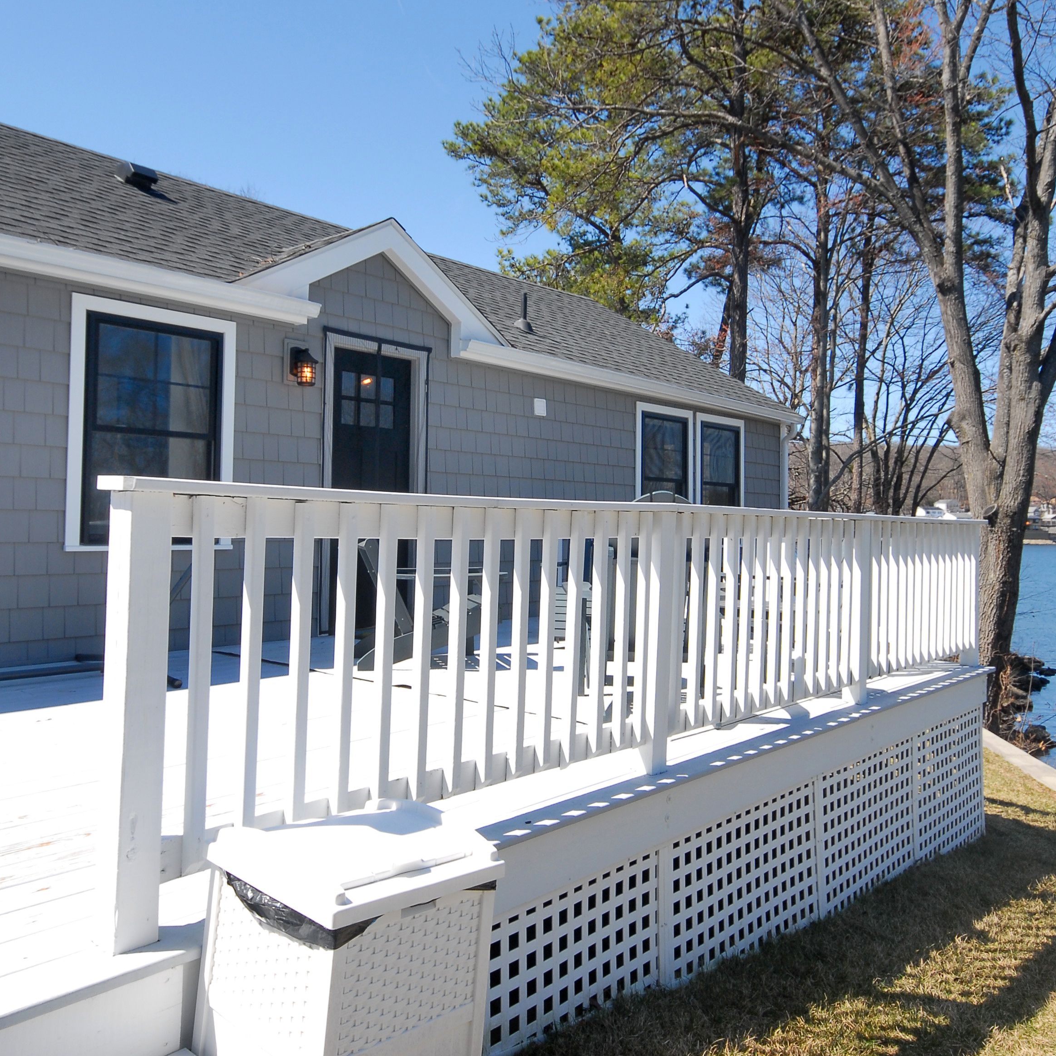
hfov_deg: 57.8
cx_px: 531
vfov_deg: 57.7
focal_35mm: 28
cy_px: 480
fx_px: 956
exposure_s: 1/125
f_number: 10
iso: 200
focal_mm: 13
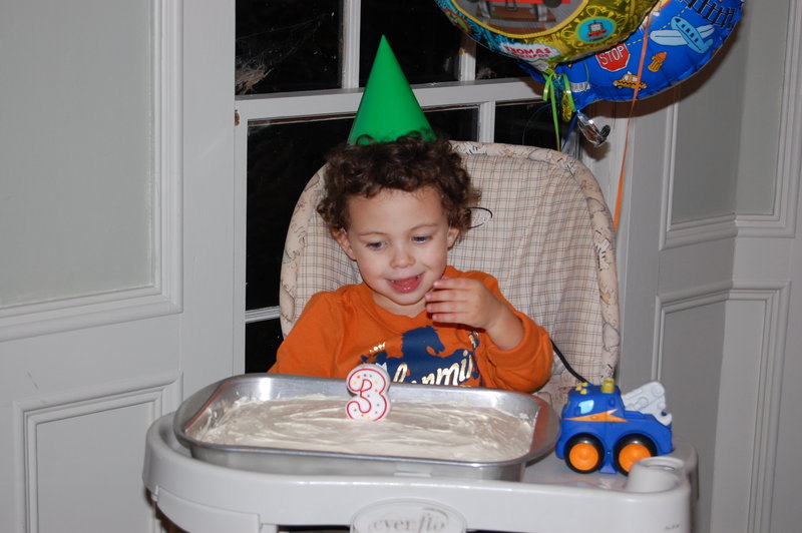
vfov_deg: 16.5
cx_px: 401
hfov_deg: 24.6
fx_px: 1836
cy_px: 266
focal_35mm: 82
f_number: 5.6
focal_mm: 55
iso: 400
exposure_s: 1/60
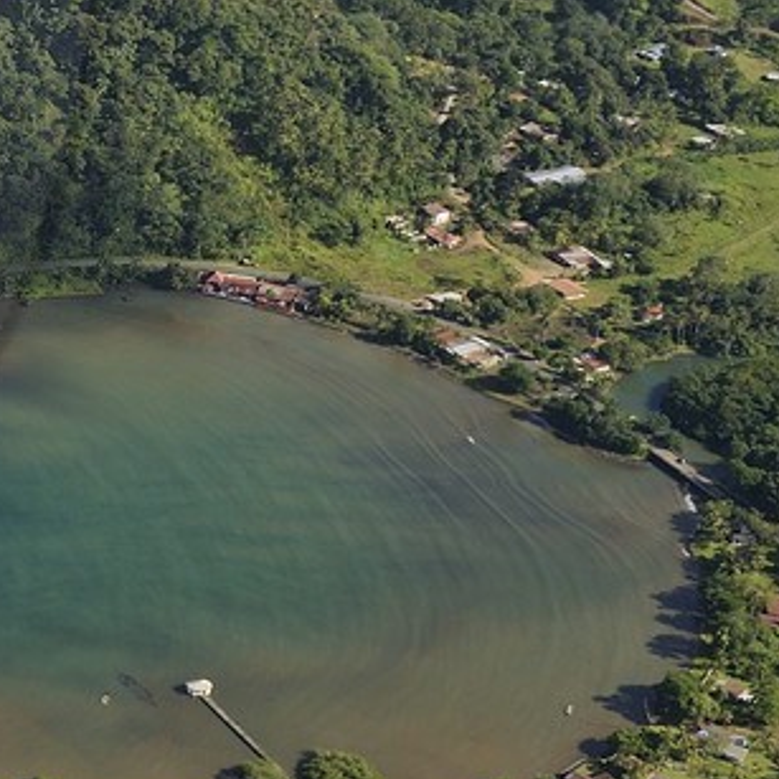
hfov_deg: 11.1
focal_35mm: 137
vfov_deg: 12.5
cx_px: -952
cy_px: -114
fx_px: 3488
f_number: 7.1
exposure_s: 1/800
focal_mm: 31
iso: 200
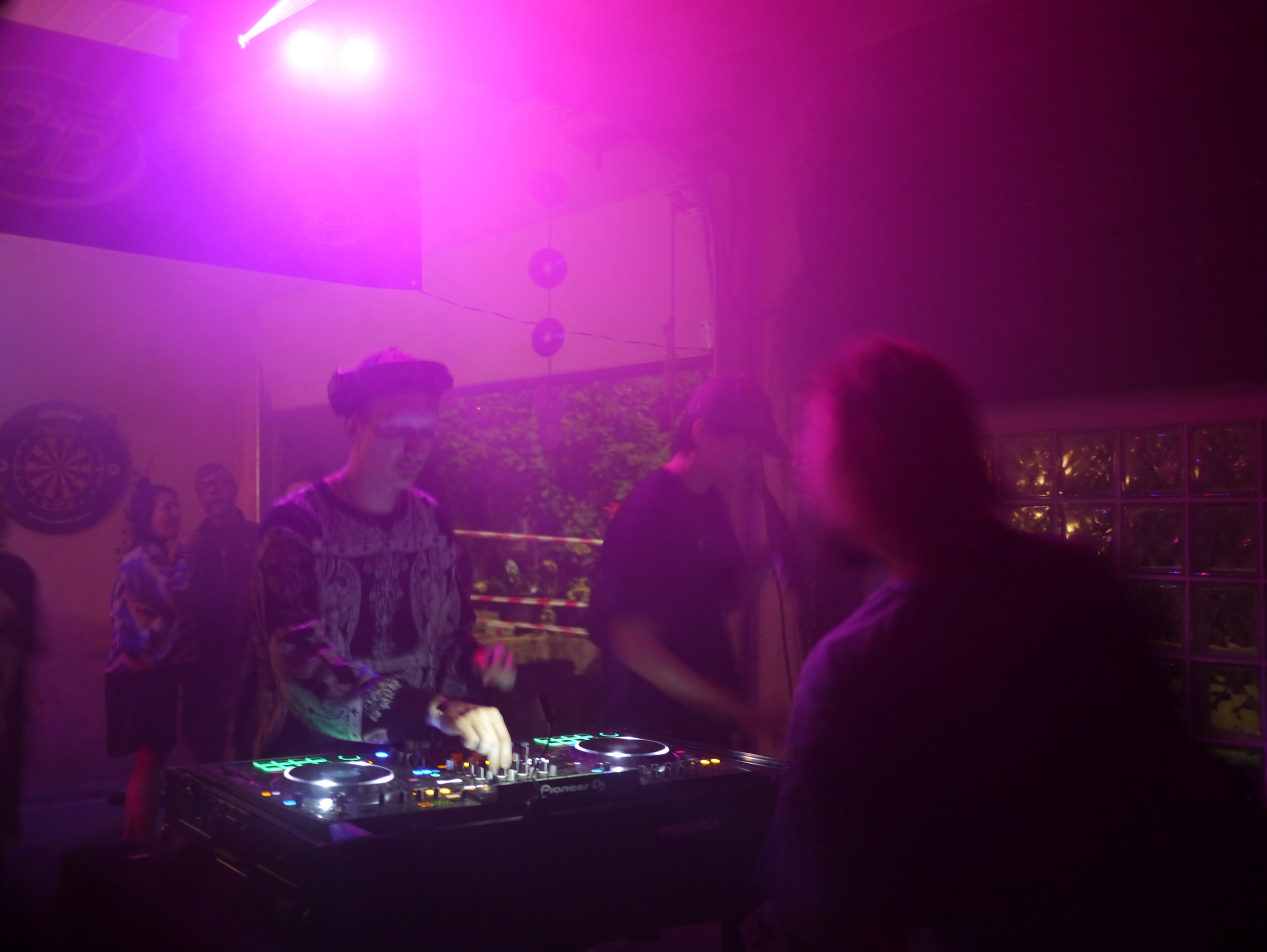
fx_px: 1465
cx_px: 634
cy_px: 476
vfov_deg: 36.0
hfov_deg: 46.8
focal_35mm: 40
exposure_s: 1/10
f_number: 1.7
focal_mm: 20
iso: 800
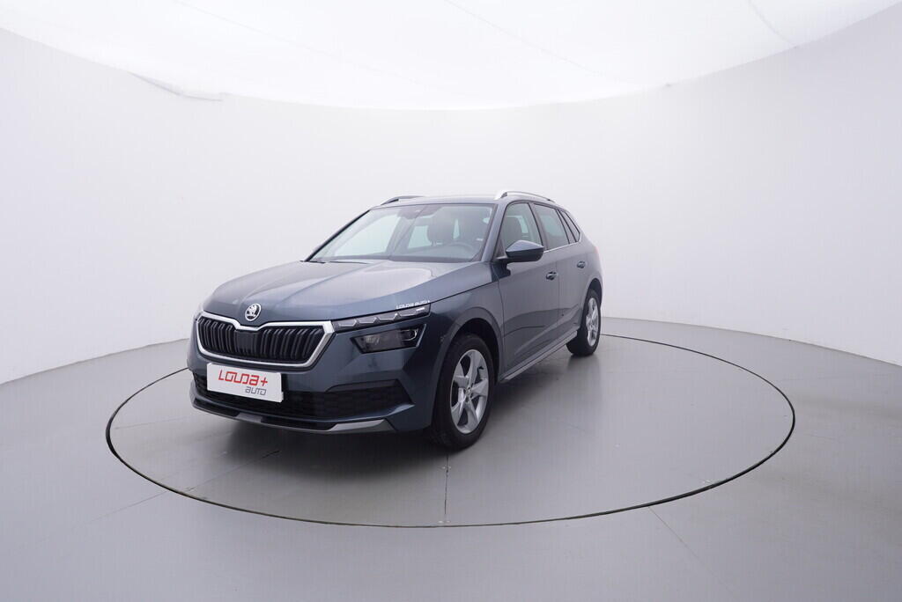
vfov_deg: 56.2
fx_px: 564
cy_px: 301
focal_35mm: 22
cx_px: 451
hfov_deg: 77.3
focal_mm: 15
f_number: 5
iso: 200
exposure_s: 1/80
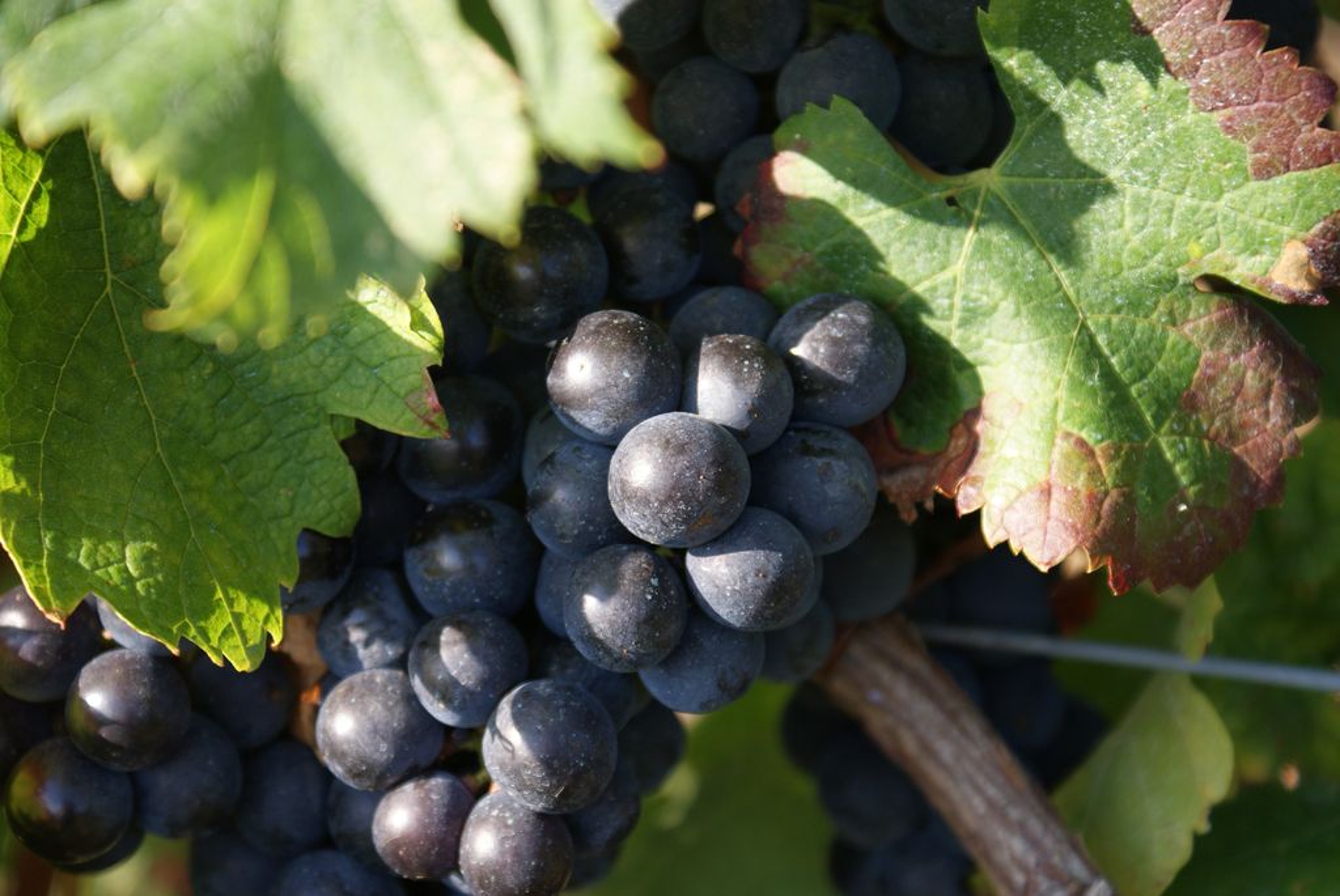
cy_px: 448
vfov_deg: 13.1
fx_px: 3912
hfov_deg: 19.4
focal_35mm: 105
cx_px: 670
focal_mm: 70
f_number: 5.6
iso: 125
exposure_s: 1/125
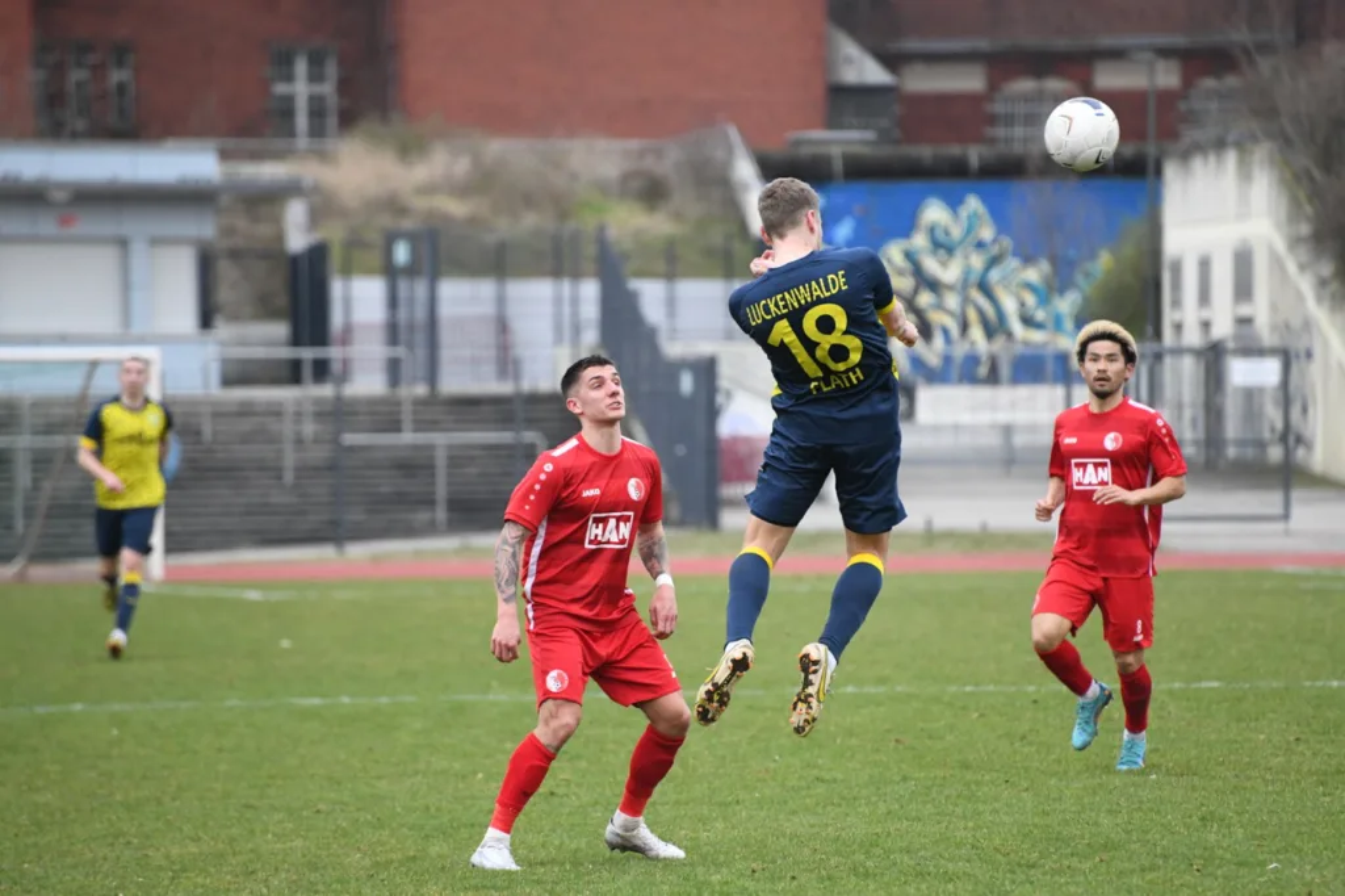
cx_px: 672
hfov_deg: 6.9
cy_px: 448
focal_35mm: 300
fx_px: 11204
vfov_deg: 4.6
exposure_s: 1/3200
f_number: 5.6
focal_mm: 300
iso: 4000
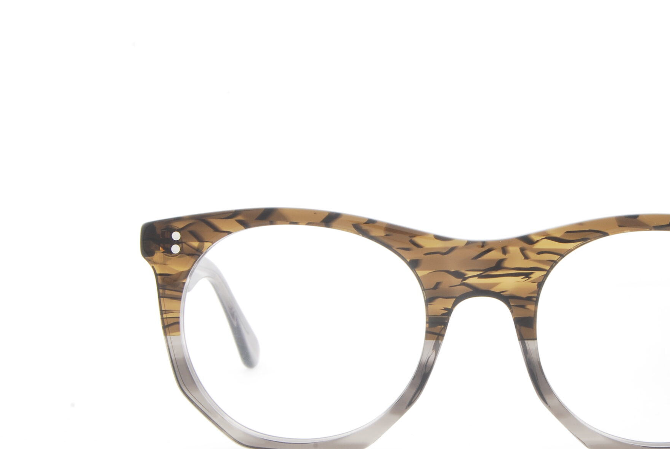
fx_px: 1547
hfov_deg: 24.3
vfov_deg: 16.5
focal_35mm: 83
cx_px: 472
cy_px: 257
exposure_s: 1/13
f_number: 22
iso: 100
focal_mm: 38
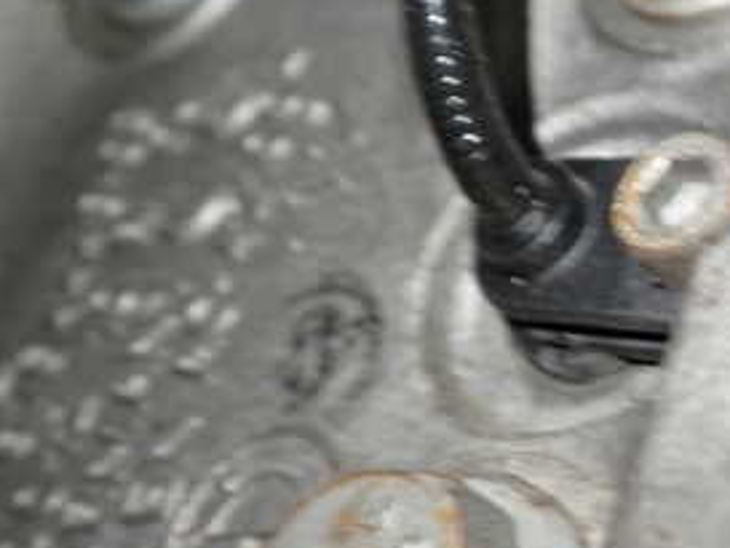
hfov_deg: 28.2
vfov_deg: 22.3
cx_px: 671
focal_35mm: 66
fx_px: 1392
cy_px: 249
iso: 320
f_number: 2.3
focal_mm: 5.4
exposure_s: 1/30
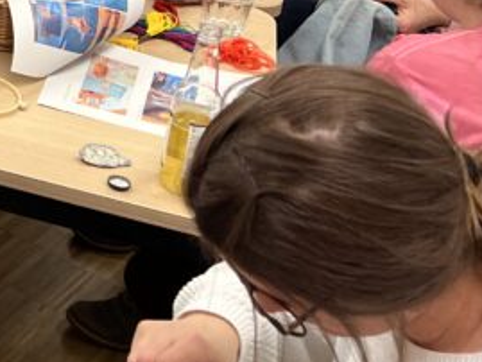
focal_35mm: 99
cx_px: -249
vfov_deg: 13.9
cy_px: -203
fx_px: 1379
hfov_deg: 17.7
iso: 125
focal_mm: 5.7
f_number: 1.5
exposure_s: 1/100
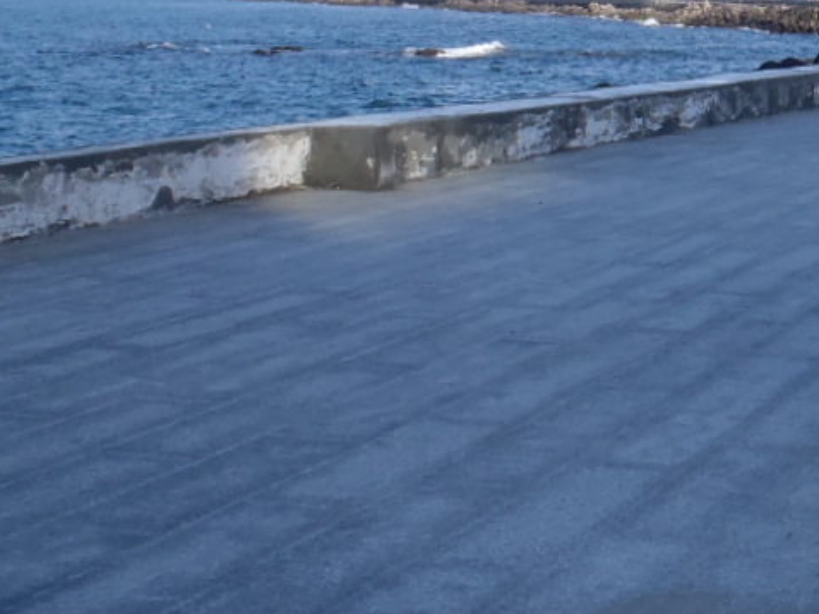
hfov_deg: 23.0
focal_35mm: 75
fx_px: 1774
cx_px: 1079
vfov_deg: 19.3
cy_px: 67
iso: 100
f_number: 10
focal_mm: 5
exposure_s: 1/60
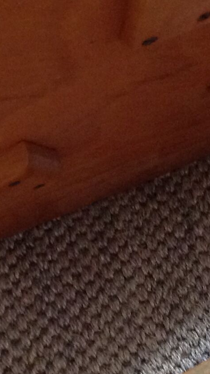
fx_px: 1169
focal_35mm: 118
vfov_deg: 18.1
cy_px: 261
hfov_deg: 10.3
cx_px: 106
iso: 320
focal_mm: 4.28
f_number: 2.4
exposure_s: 1/15
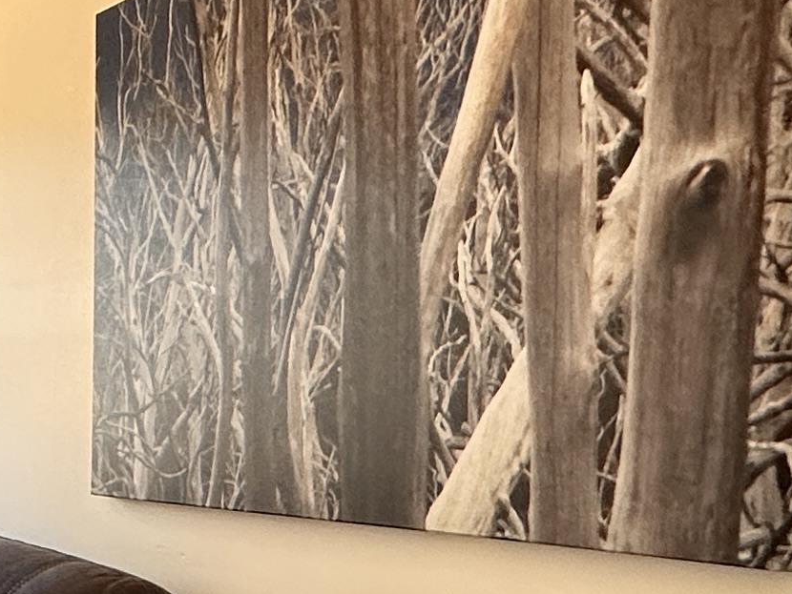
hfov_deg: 22.1
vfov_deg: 21.5
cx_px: -486
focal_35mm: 68
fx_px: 1556
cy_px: 414
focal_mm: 2.22
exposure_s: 1/99
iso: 160
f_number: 2.2
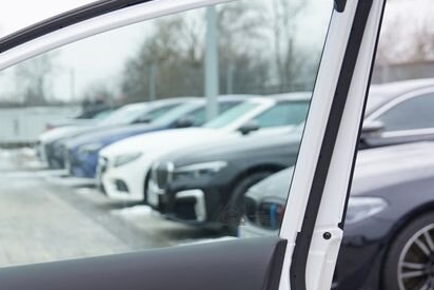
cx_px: 43
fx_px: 1049
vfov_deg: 15.3
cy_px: 319
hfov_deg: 22.8
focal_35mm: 87
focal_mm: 35
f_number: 3.5
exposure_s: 1/60
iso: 100
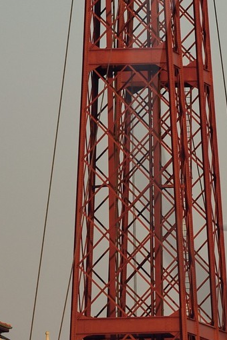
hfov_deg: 1.5
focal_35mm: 942
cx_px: 433
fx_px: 8909
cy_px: 108
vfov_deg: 2.2
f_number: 8
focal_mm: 200
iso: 200
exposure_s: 1/500
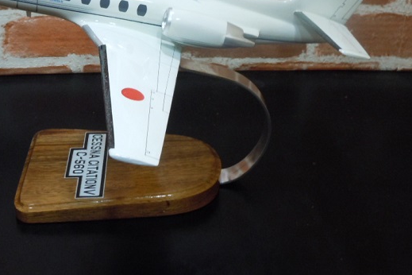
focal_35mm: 56
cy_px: 70
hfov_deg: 35.3
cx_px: 135
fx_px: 641
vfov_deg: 23.9
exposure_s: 1/25
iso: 400
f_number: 4.3
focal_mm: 6.9
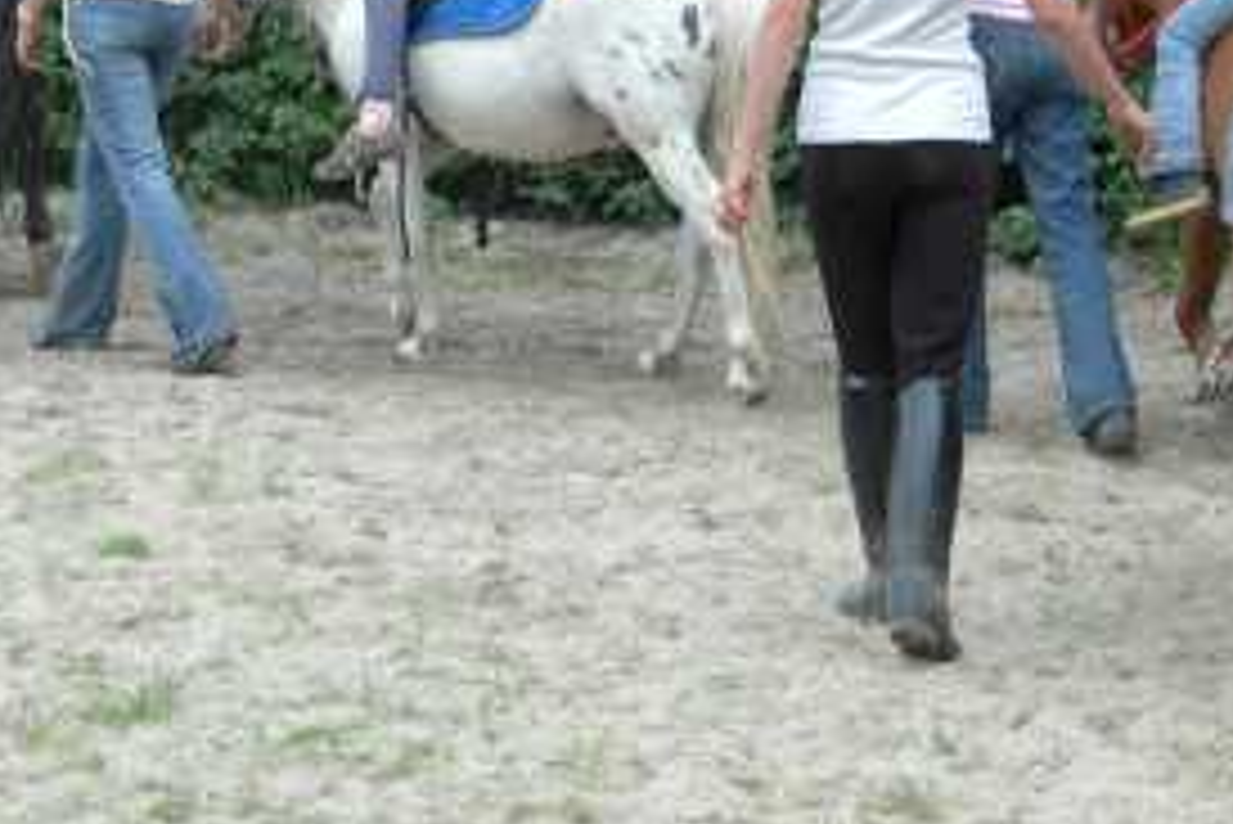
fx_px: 6237
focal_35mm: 182
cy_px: -45
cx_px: 387
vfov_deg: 7.5
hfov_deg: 11.3
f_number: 5.6
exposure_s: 1/125
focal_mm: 52
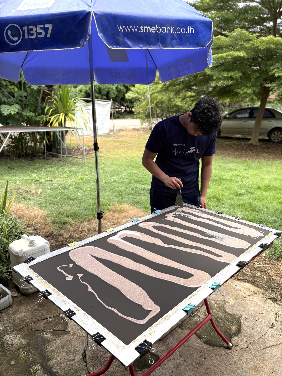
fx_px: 282
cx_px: 141
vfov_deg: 67.3
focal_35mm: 26
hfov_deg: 53.1
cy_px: 188
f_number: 1.6
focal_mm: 5.96
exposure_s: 1/764
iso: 50
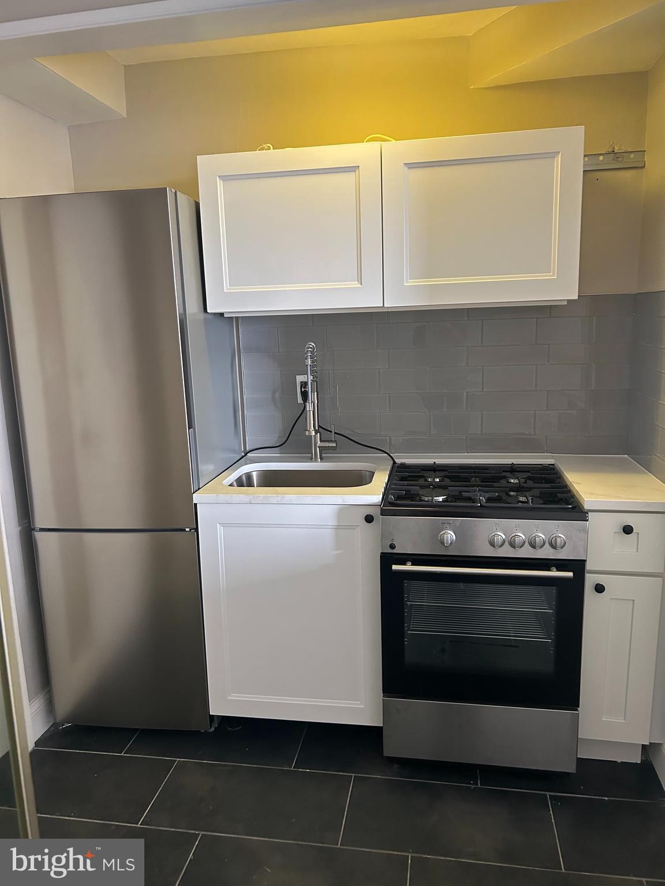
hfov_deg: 53.1
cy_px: 443
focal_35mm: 26
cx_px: 332
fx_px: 666
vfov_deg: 67.3
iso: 250
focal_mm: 5.7
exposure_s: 1/60
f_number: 1.5
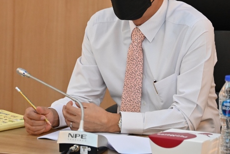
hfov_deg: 10.2
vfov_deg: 6.8
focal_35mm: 202
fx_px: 1290
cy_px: 38
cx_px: 135
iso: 4000
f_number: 5.6
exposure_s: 1/125
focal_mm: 116
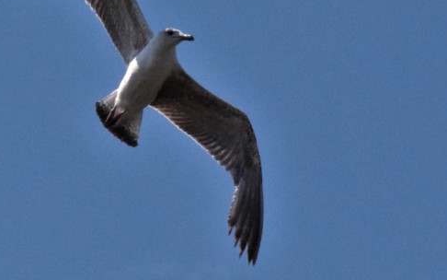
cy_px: 88
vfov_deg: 3.9
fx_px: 4143
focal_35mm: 340
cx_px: 143
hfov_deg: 6.2
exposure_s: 1/2500
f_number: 22
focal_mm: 150
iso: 6400
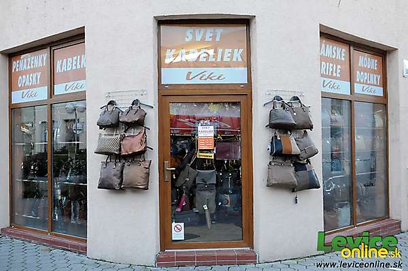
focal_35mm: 42
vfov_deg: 31.8
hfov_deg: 46.5
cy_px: 136
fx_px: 475
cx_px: 204
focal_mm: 28
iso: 2000
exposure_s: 1/125
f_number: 5.6
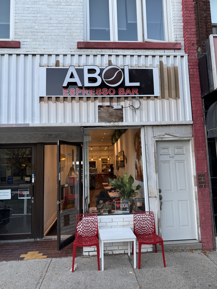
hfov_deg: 56.8
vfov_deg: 71.6
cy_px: 144
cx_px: 108
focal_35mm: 24
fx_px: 201
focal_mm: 6.76
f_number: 1.78
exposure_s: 1/121
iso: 80
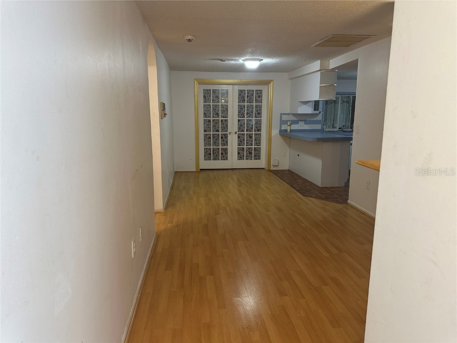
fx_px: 317
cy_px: 172
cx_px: 228
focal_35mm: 24
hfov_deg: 71.6
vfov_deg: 56.8
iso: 125
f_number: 1.78
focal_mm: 6.86
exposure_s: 1/60
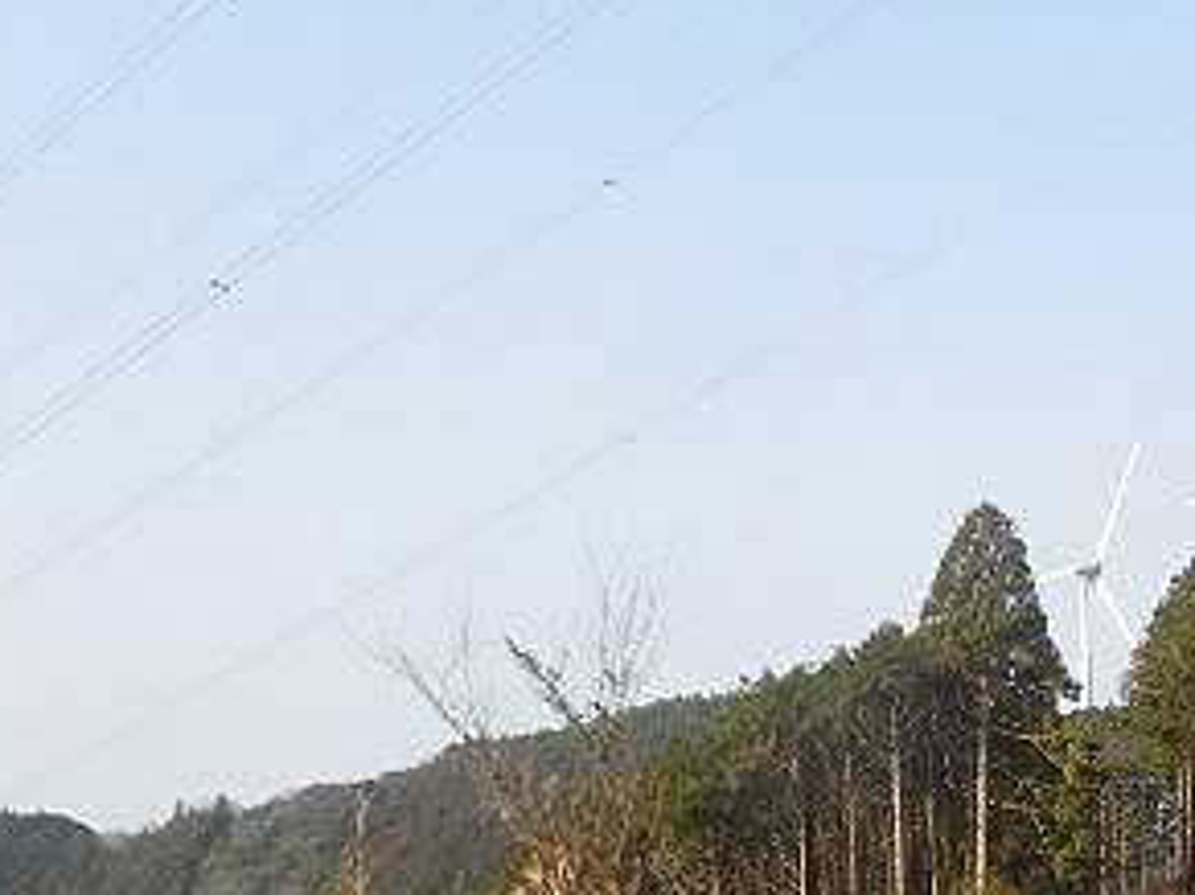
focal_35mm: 55
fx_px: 1898
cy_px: 903
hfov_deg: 33.2
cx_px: 1064
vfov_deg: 25.2
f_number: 3.3
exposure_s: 1/500
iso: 125
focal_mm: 4.5
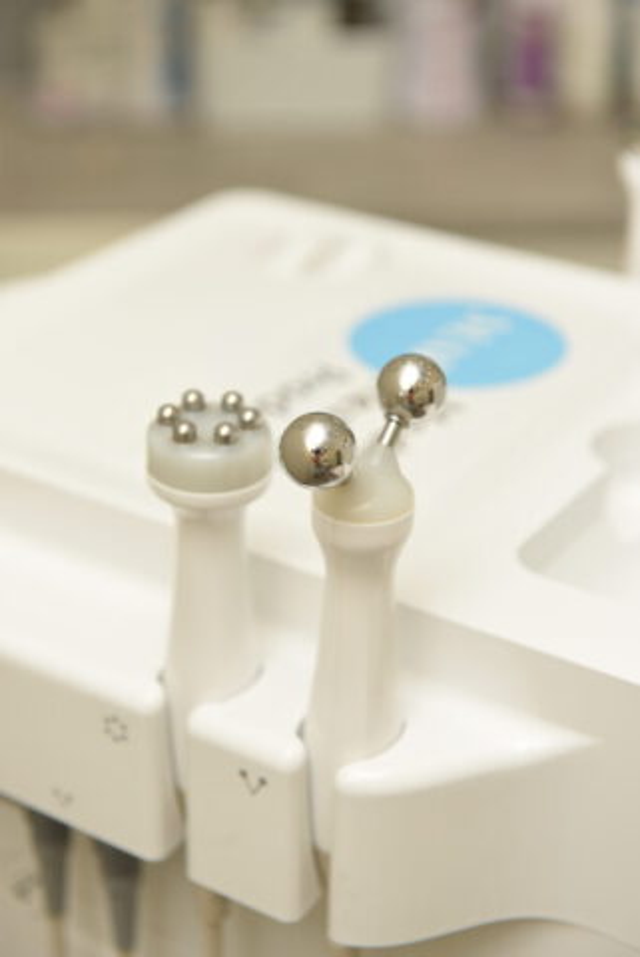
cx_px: 320
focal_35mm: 70
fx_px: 1862
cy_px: 478
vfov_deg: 28.8
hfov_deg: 19.5
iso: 100
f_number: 5
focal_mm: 70
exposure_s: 1/200
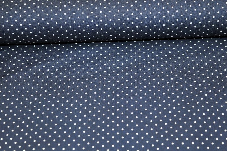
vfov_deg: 17.4
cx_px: 114
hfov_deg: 26.0
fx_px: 491
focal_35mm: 78
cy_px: 76
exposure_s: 1/60
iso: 800
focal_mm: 52
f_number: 5.6
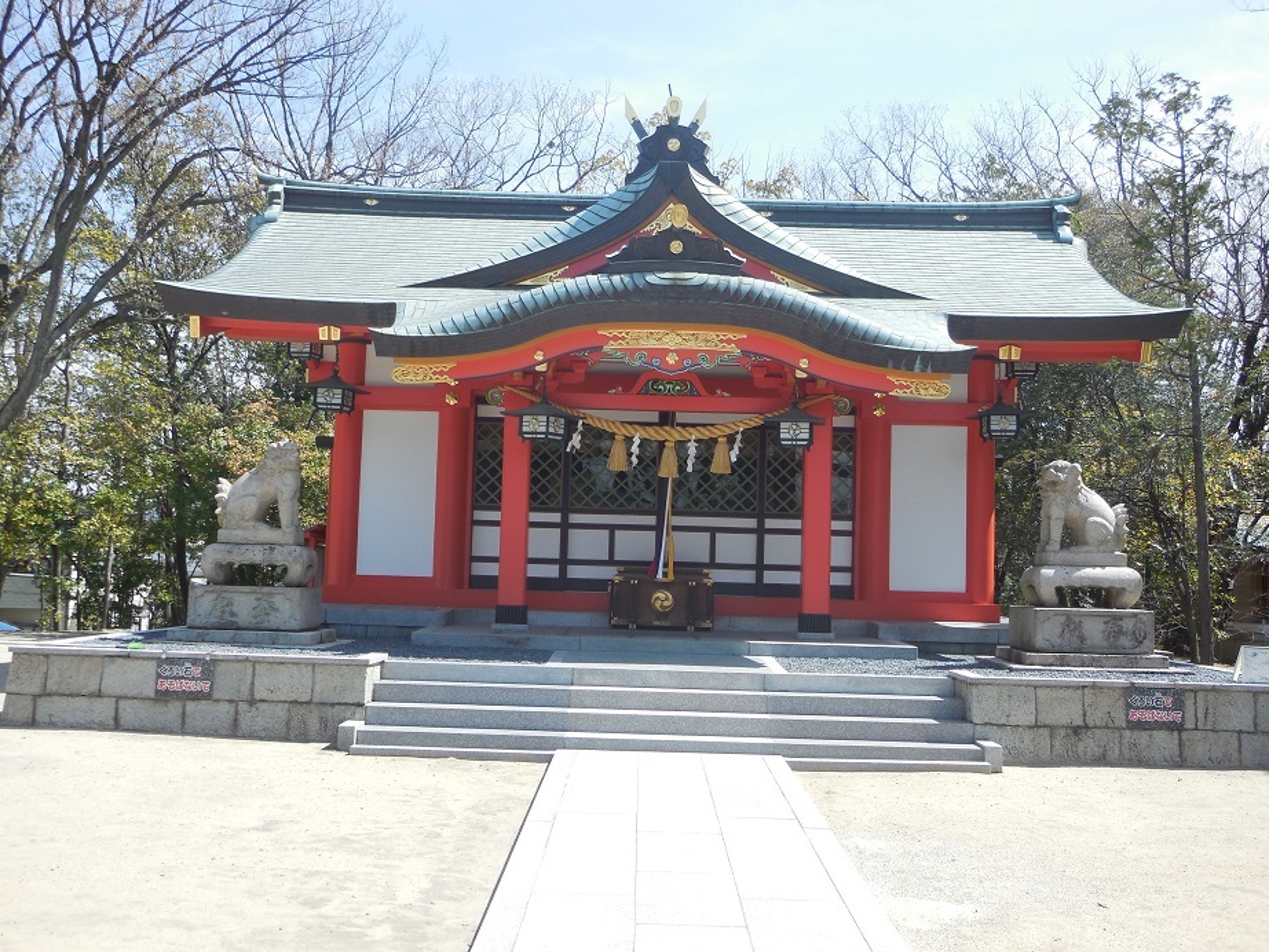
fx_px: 1467
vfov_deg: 36.0
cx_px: 634
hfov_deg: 46.8
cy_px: 476
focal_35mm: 40
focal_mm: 7.1
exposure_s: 1/640
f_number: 3.6
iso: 125
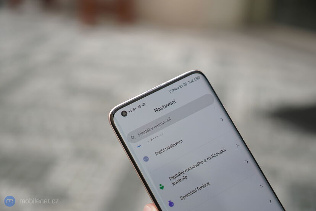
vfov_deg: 19.5
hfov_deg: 28.8
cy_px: 106
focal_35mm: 70
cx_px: 158
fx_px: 614
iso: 100
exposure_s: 1/200
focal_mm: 70
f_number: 4.5
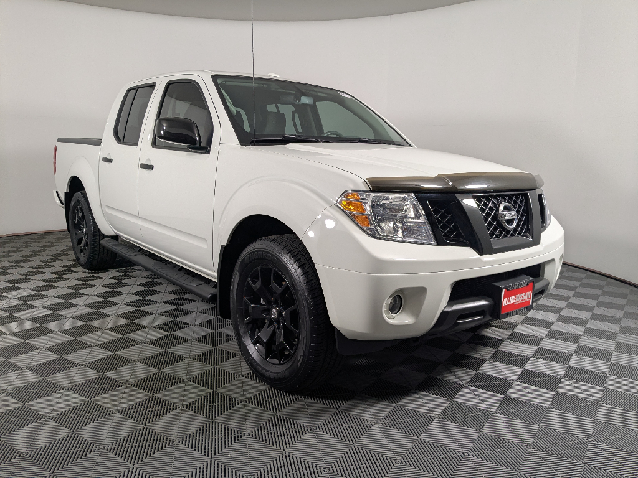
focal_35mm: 27
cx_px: 319
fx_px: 498
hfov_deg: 65.3
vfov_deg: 51.4
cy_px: 239
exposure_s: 1/213
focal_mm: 4.38
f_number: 1.73
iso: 57
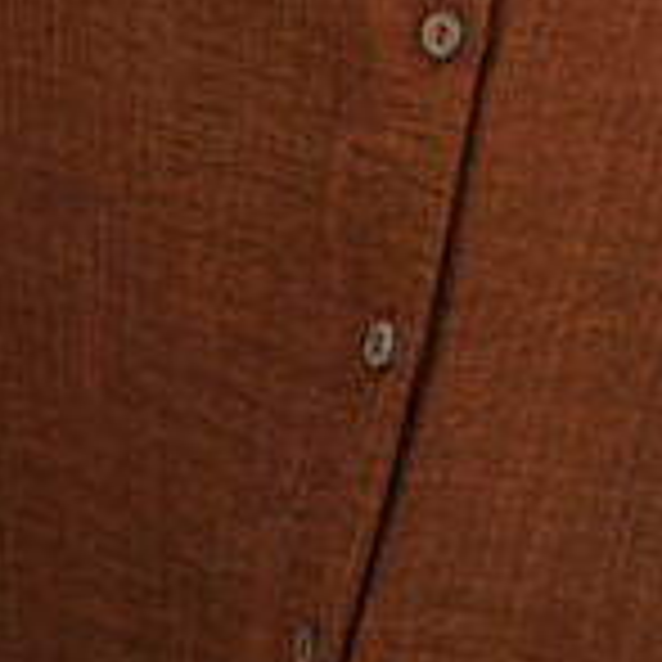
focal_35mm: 545
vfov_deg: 3.2
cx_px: 545
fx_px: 11792
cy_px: -1261
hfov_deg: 3.2
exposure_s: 1/100
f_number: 5
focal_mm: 105
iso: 250
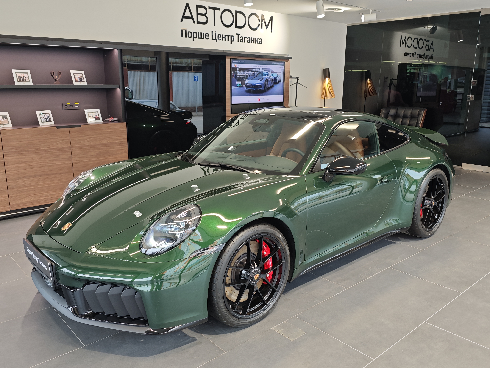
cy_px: 184
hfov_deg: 61.7
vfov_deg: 48.2
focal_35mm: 29
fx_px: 411
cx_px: 245
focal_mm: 6.55
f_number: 1.6
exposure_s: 1/100
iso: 100
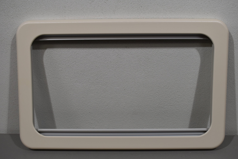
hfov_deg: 48.5
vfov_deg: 33.4
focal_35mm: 40
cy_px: 83
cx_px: 122
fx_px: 264
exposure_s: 1/125
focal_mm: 24
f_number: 5.6
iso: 250
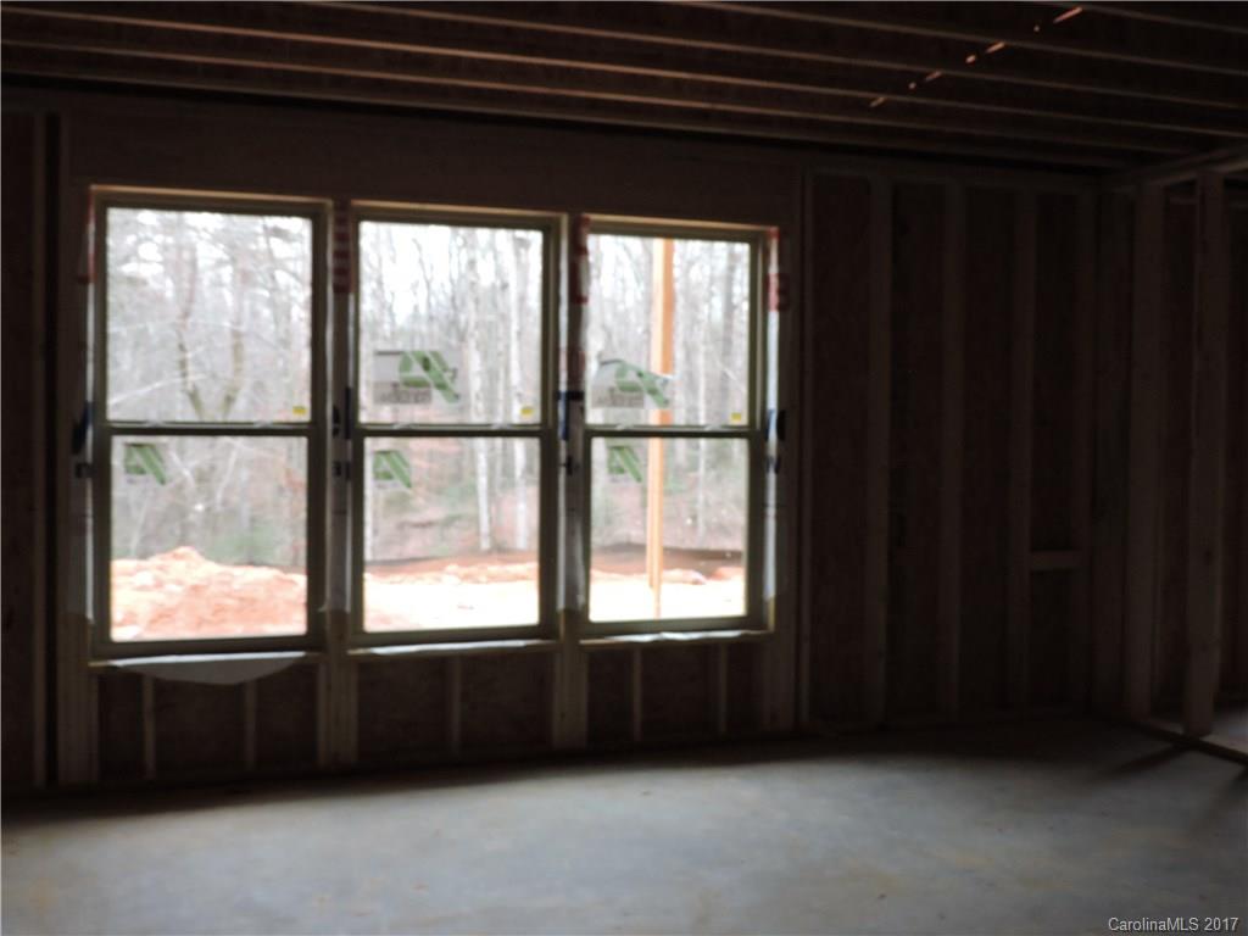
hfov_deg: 46.8
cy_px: 468
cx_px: 624
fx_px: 1442
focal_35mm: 40
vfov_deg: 36.0
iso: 400
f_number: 3.3
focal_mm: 7.1
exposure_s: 1/60
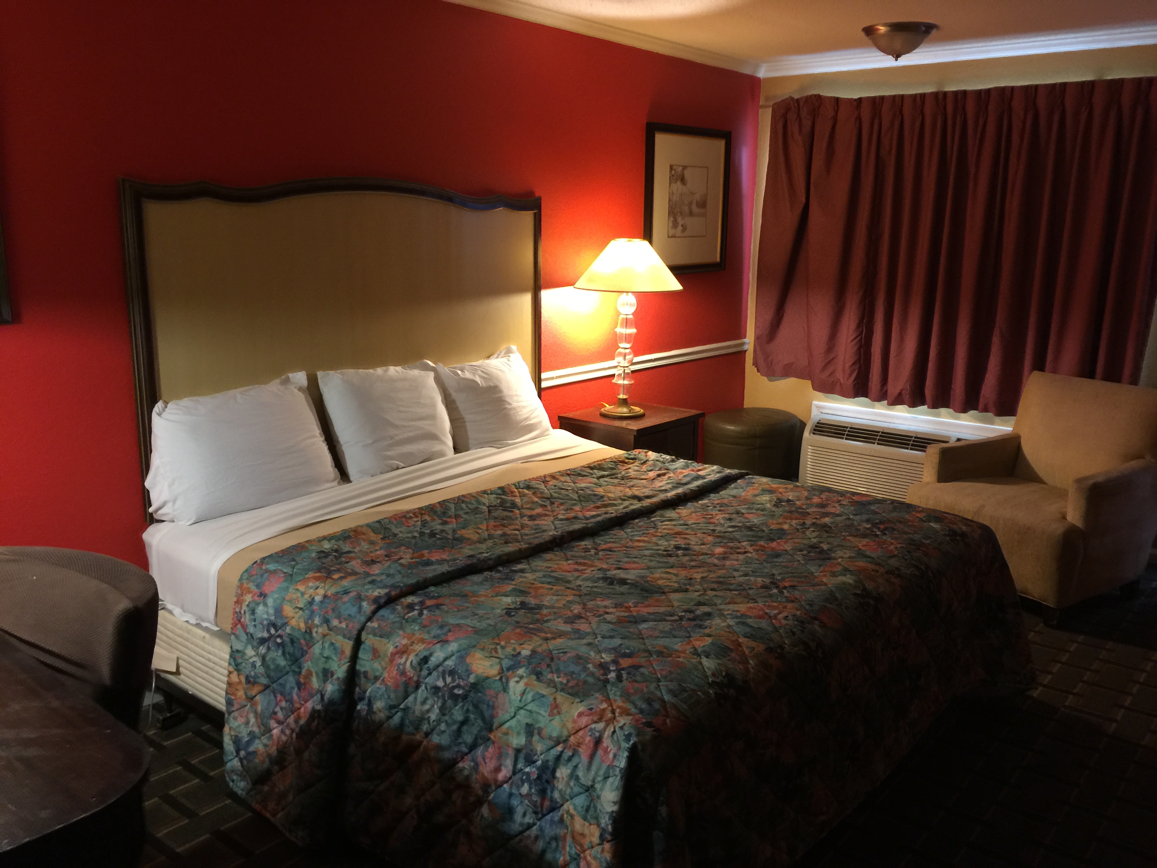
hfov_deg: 61.7
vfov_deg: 48.2
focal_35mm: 29
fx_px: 969
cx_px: 578
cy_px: 434
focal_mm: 4.15
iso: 64
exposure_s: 1/4
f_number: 2.2
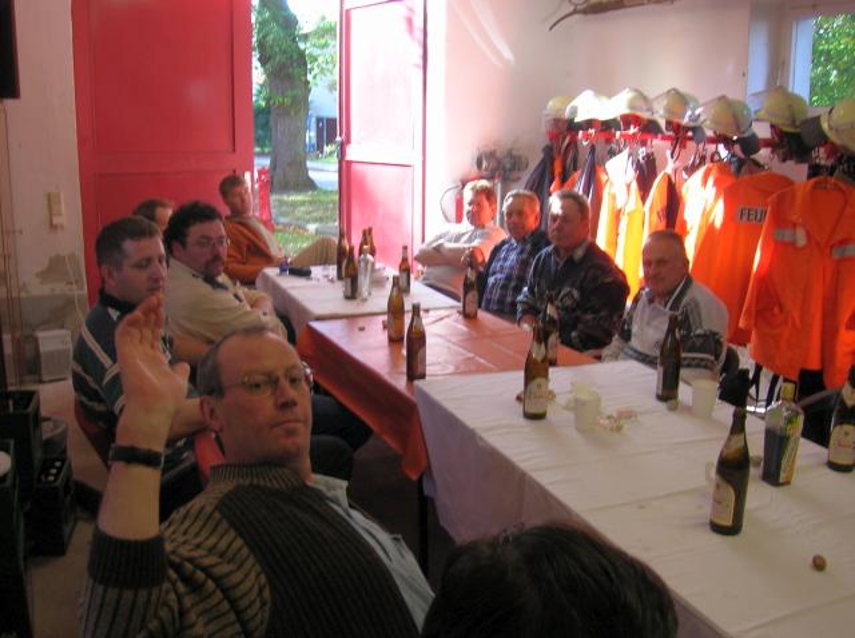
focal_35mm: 34
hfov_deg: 54.0
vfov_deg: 41.7
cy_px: 319
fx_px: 839
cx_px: 428
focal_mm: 5.7
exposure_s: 1/16
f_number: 4.9
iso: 50
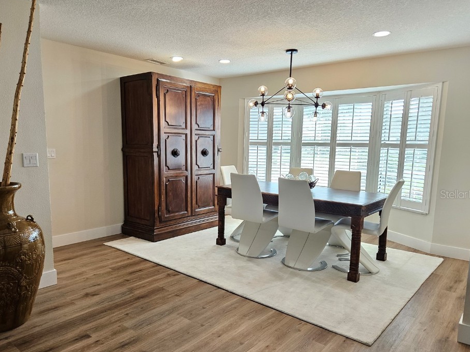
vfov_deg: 52.9
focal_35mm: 26
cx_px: 224
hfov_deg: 67.3
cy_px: 194
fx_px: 353
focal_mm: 5.4
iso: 200
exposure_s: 1/120
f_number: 1.8
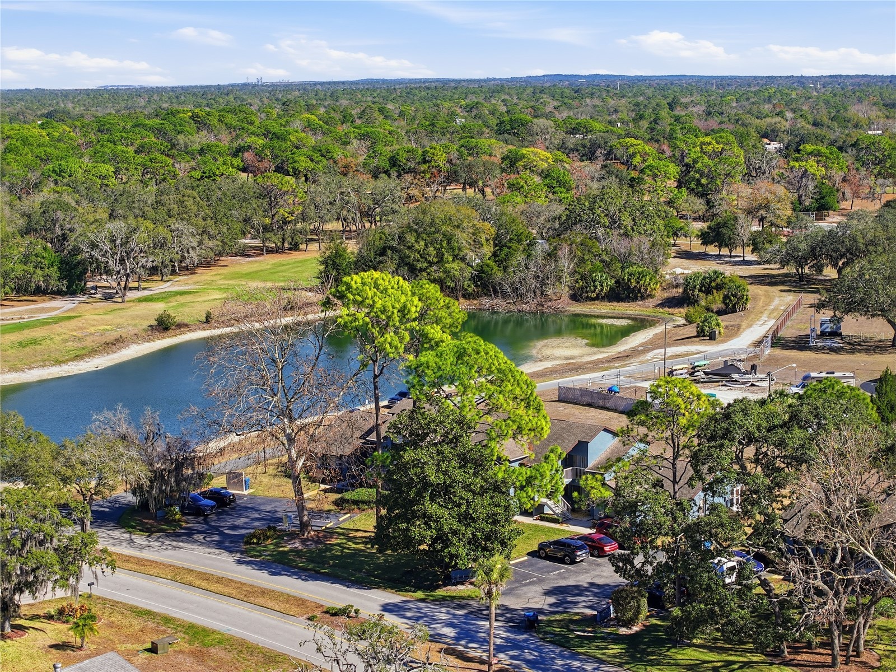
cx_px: 448
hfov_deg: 27.8
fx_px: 1812
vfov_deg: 21.0
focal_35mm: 70
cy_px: 336
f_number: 2.8
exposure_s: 1/1600
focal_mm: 19.4
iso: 100
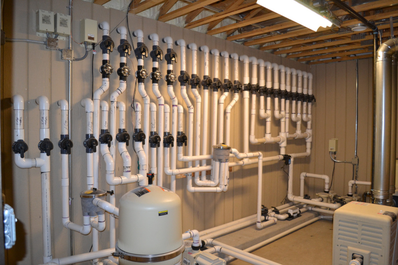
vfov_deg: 47.9
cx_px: 199
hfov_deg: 67.4
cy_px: 132
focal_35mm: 27
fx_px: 298
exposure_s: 1/60
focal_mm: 18
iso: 1000
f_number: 3.5
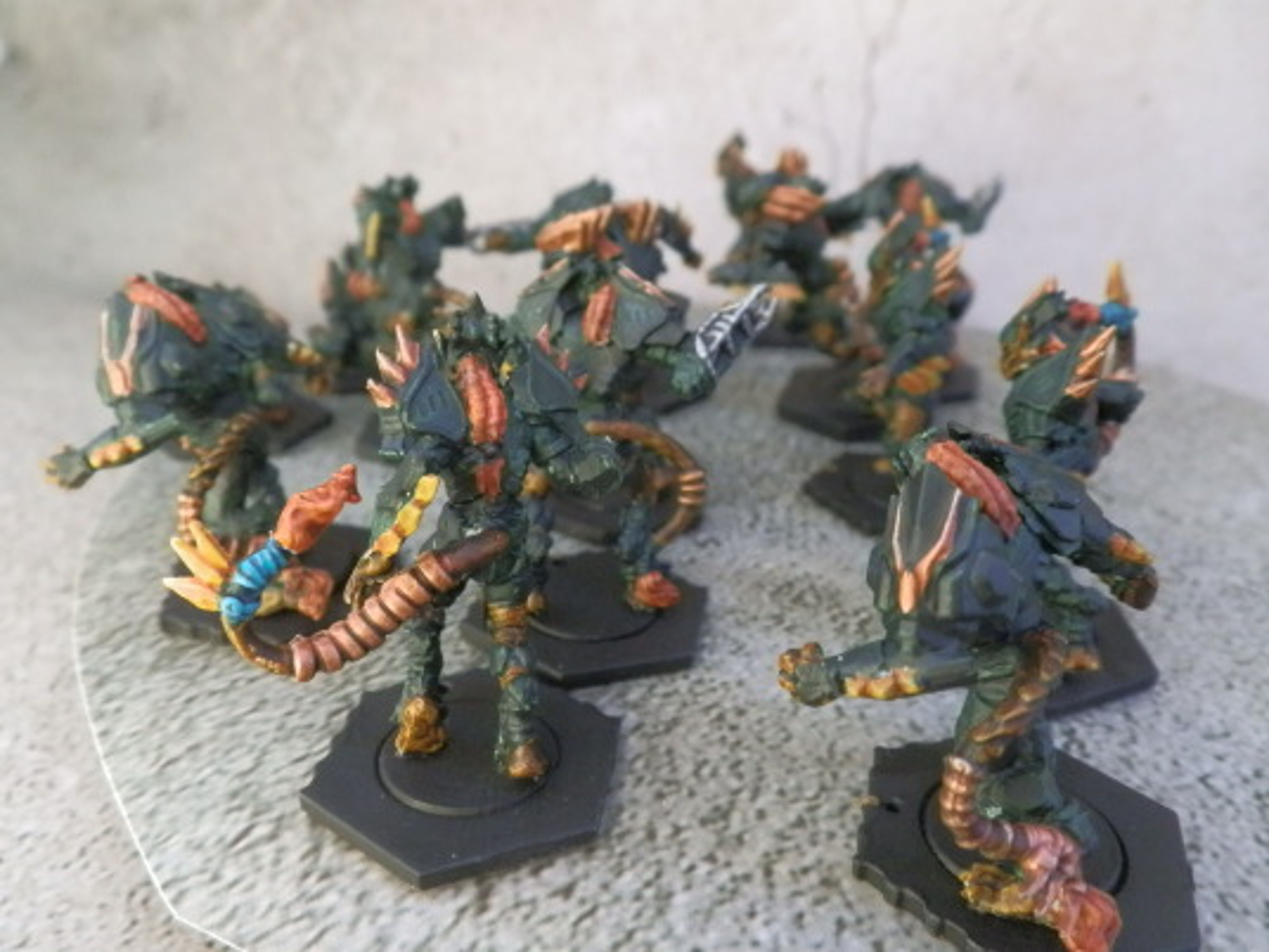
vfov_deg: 49.7
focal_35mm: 28
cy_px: 476
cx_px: 634
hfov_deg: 63.4
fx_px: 1026
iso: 400
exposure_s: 1/100
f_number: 3.1
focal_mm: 5
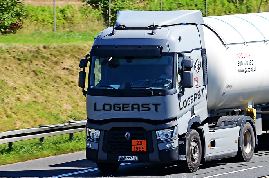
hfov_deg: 4.6
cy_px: 91
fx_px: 3385
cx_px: 137
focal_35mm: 454
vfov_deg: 3.0
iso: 200
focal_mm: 260
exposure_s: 1/320
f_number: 8
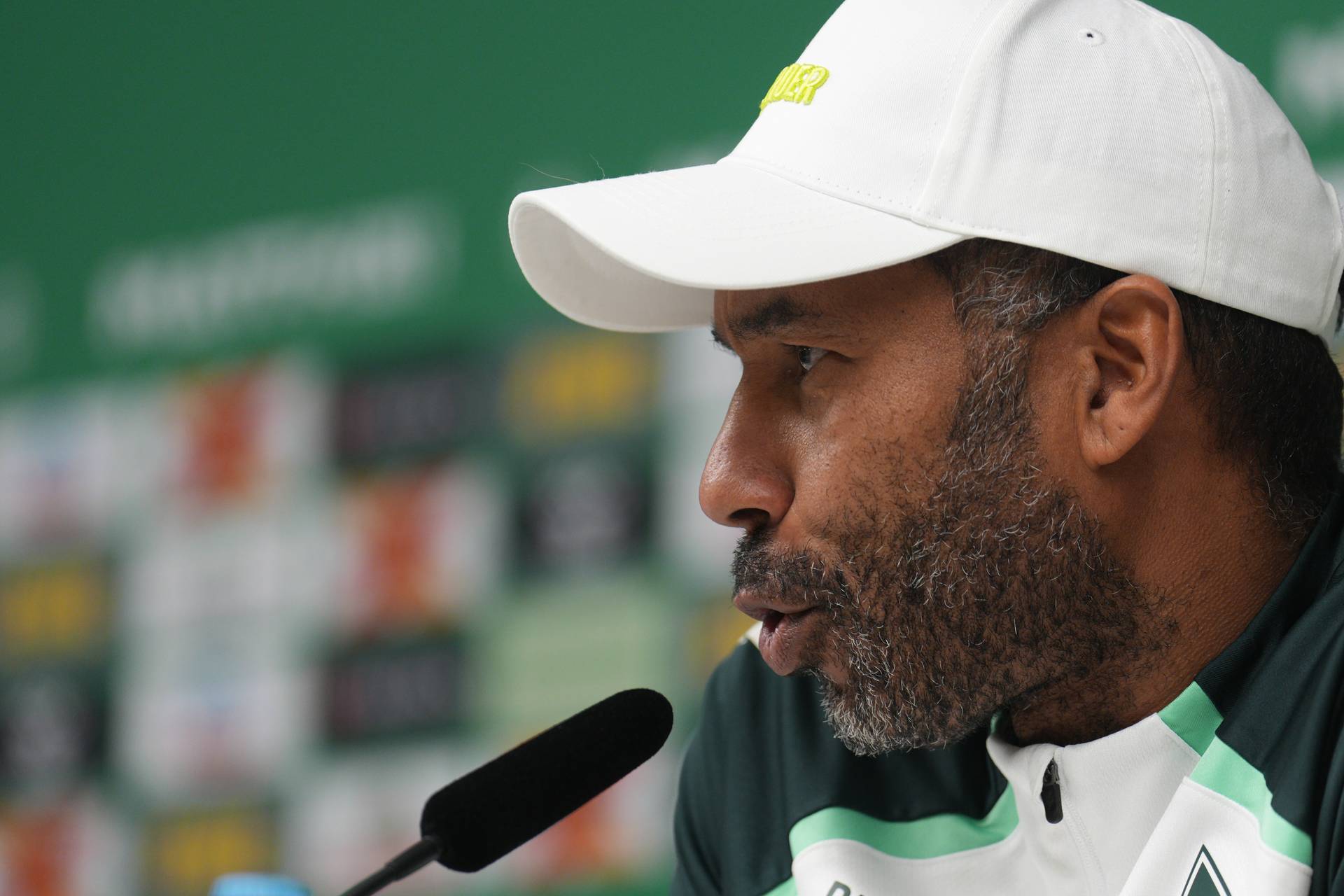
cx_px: 672
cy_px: 448
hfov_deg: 6.9
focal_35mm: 300
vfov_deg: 4.6
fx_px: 11199
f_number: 2.8
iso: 800
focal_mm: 200
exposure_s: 1/320
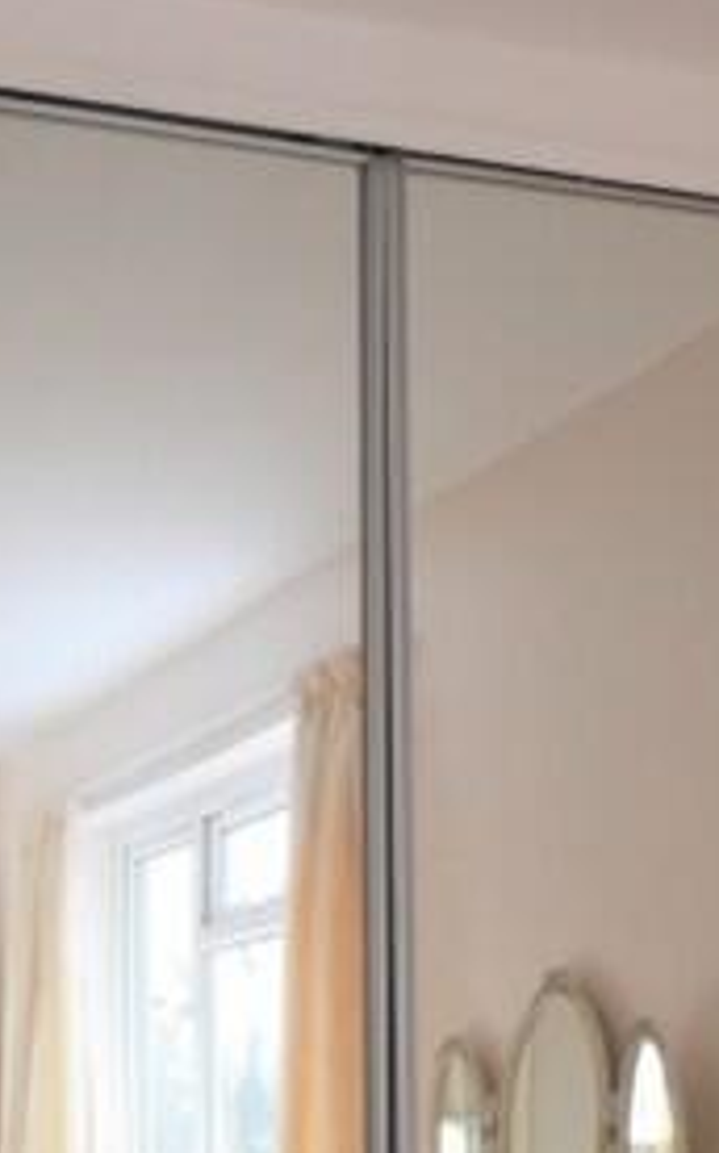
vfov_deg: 29.5
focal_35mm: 63
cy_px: 1247
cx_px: 33
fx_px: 1979
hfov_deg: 20.1
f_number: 4
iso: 200
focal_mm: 8
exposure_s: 1/100
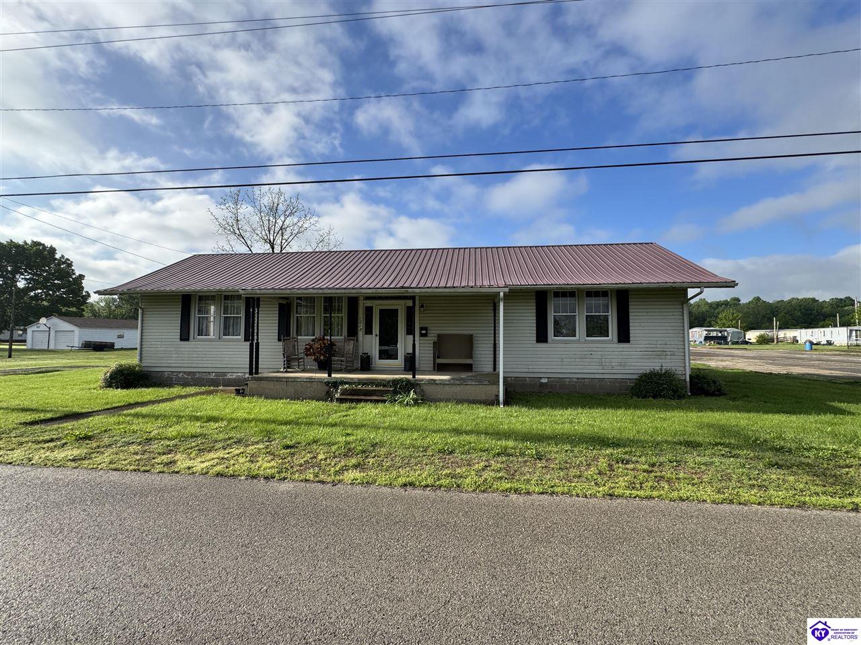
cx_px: 430
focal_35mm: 14
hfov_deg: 102.1
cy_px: 322
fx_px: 348
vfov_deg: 85.7
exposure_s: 1/1110
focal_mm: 2.22
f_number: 2.2
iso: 40
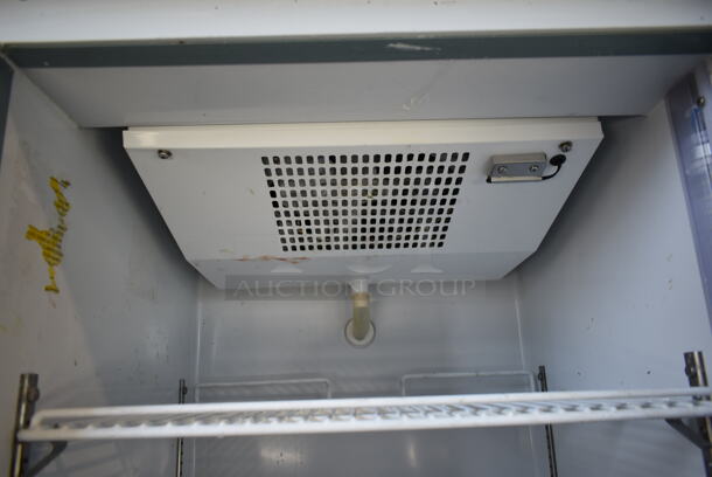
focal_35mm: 27
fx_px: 534
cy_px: 238
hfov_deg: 67.3
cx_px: 356
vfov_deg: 48.0
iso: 110
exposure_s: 1/30
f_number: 3.5
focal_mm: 18
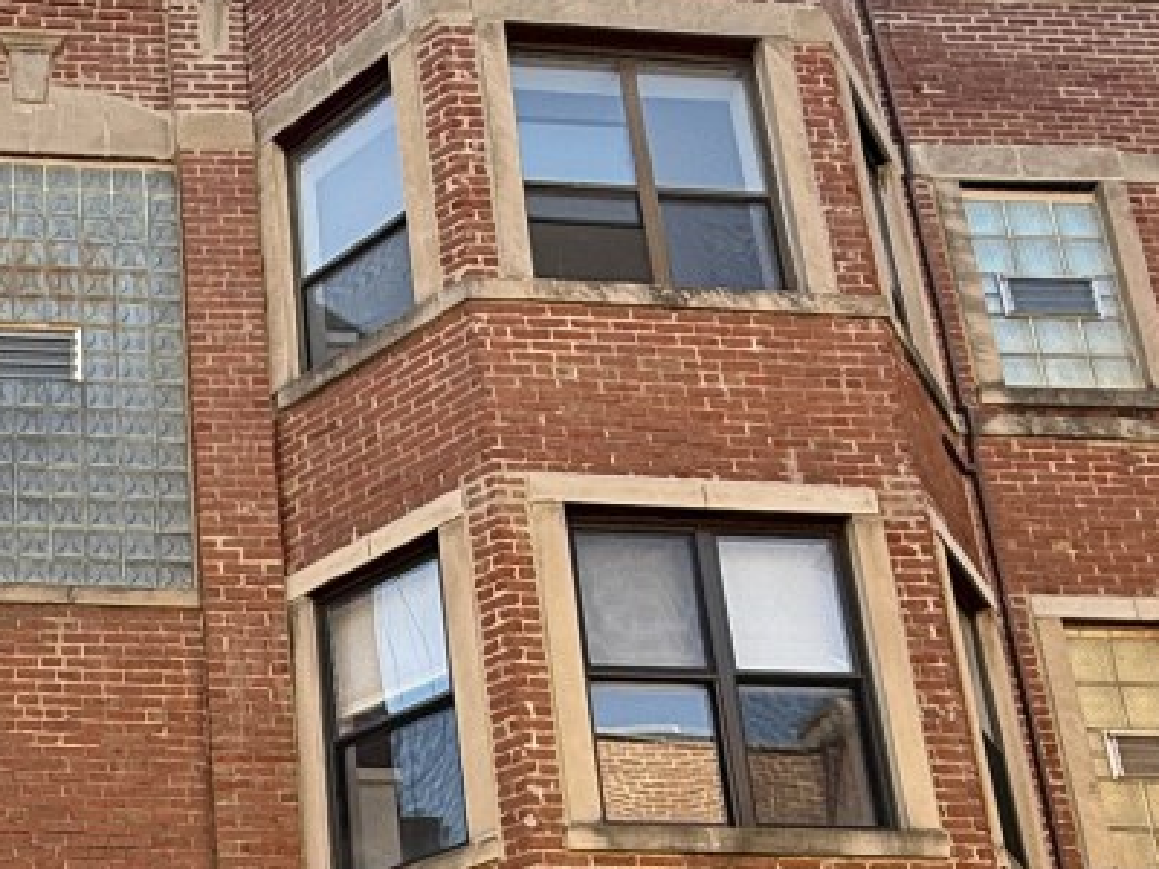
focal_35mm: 56
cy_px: 1011
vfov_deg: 24.0
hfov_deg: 32.0
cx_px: 32
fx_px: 1875
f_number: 2.2
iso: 50
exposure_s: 1/273
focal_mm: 2.22
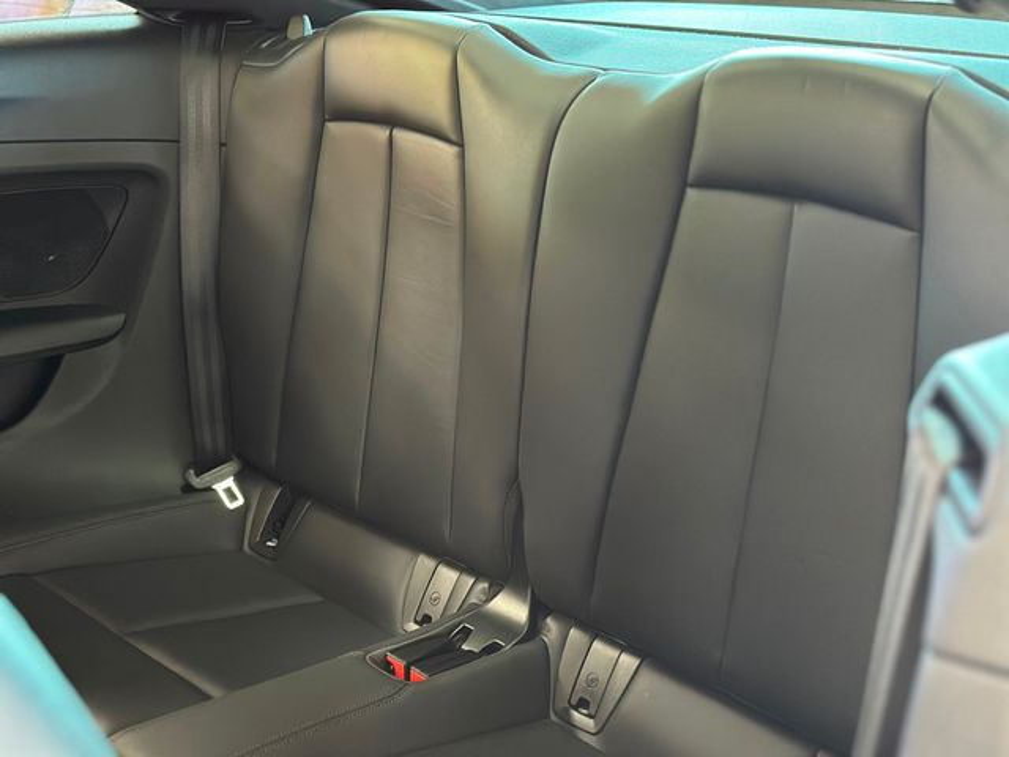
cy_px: 378
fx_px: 1399
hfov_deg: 39.7
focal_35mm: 48
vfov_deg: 30.3
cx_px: 504
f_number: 1.78
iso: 640
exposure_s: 1/30
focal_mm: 6.86
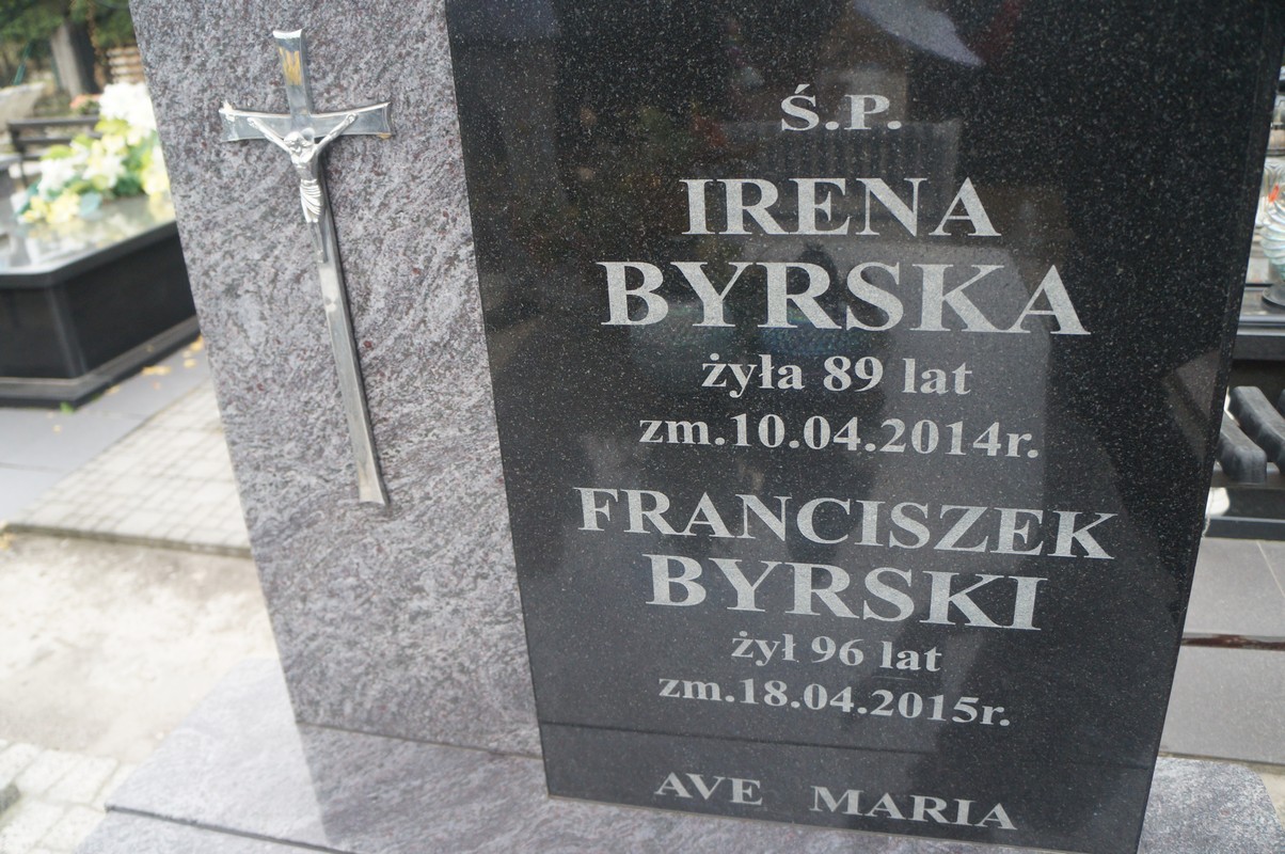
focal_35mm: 28
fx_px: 1016
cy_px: 427
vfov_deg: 45.6
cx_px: 642
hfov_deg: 64.6
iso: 640
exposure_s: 1/60
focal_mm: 19
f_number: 4
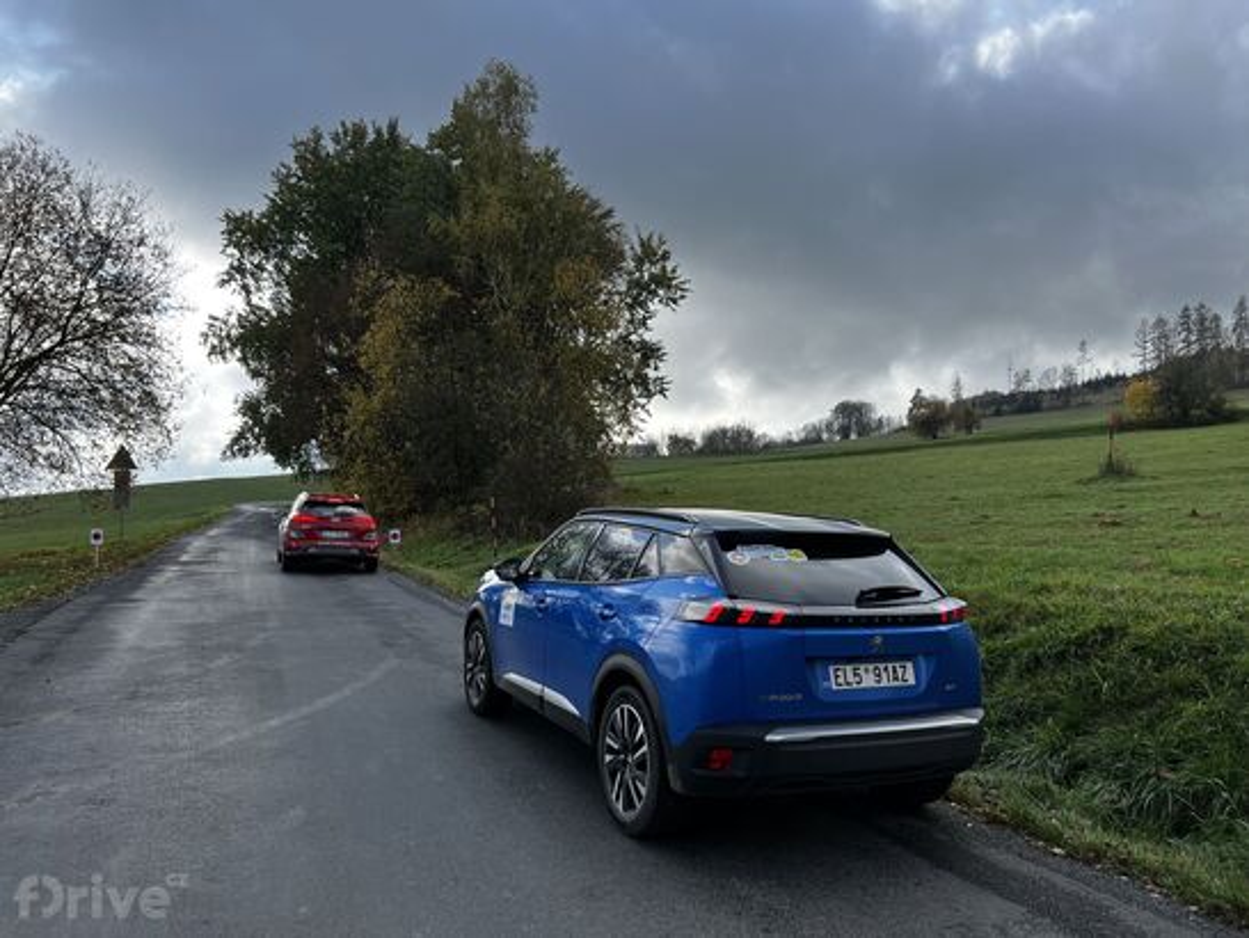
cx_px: 624
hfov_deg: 67.3
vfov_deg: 53.1
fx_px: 939
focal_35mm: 26
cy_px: 469
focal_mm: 5.7
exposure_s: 1/1869
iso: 50
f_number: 1.5
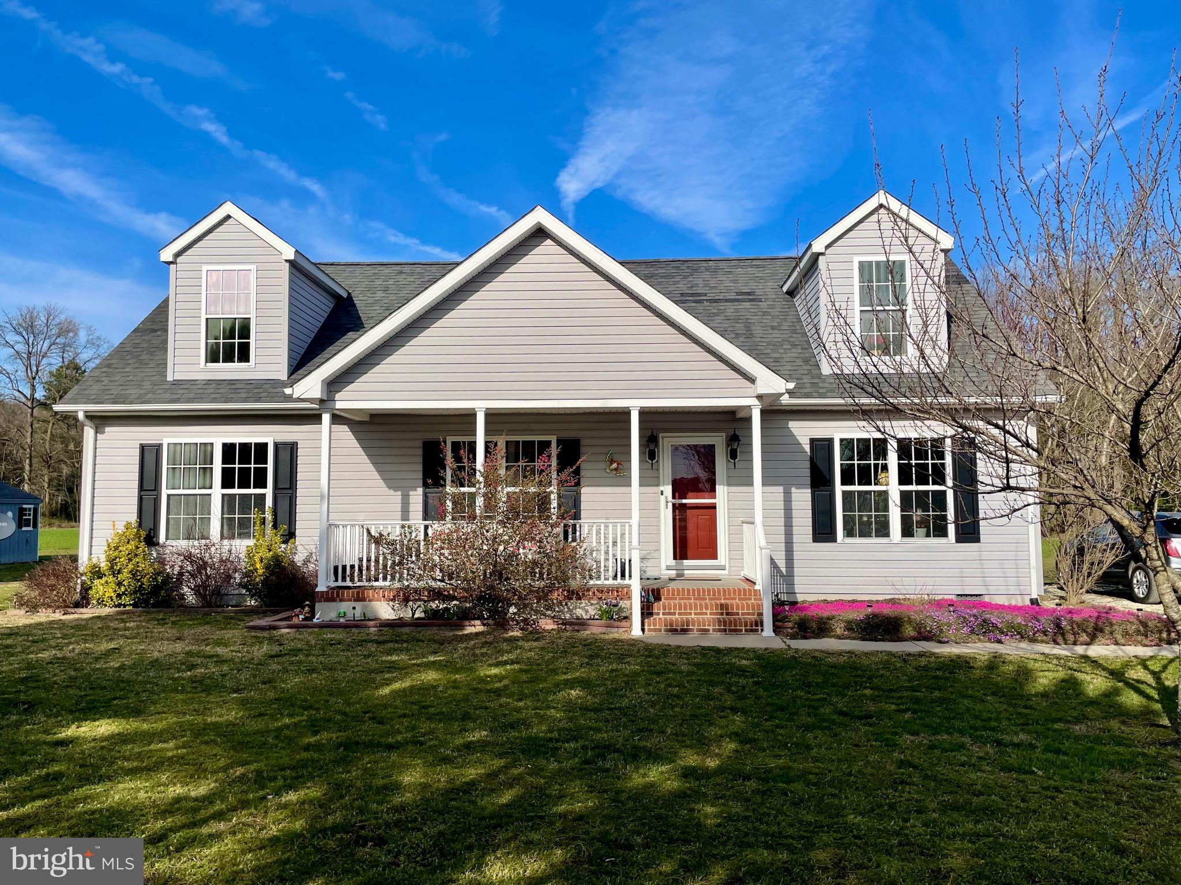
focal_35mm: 26
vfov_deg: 53.0
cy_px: 442
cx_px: 590
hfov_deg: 67.3
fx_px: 887
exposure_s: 1/4651
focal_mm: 4.2
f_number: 1.6
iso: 32
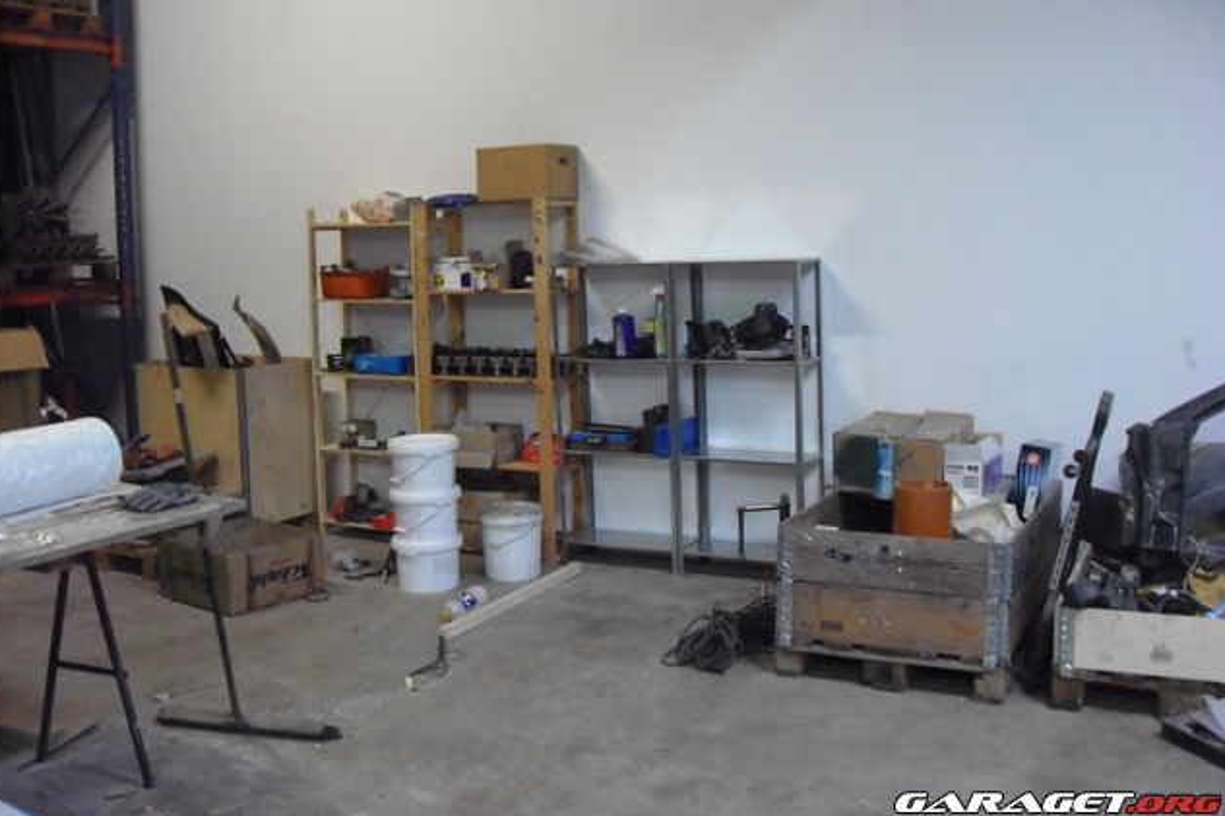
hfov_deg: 49.6
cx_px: 607
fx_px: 1327
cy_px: 357
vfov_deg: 34.1
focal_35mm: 39
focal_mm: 6.2
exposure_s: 1/40
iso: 800
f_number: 2.7
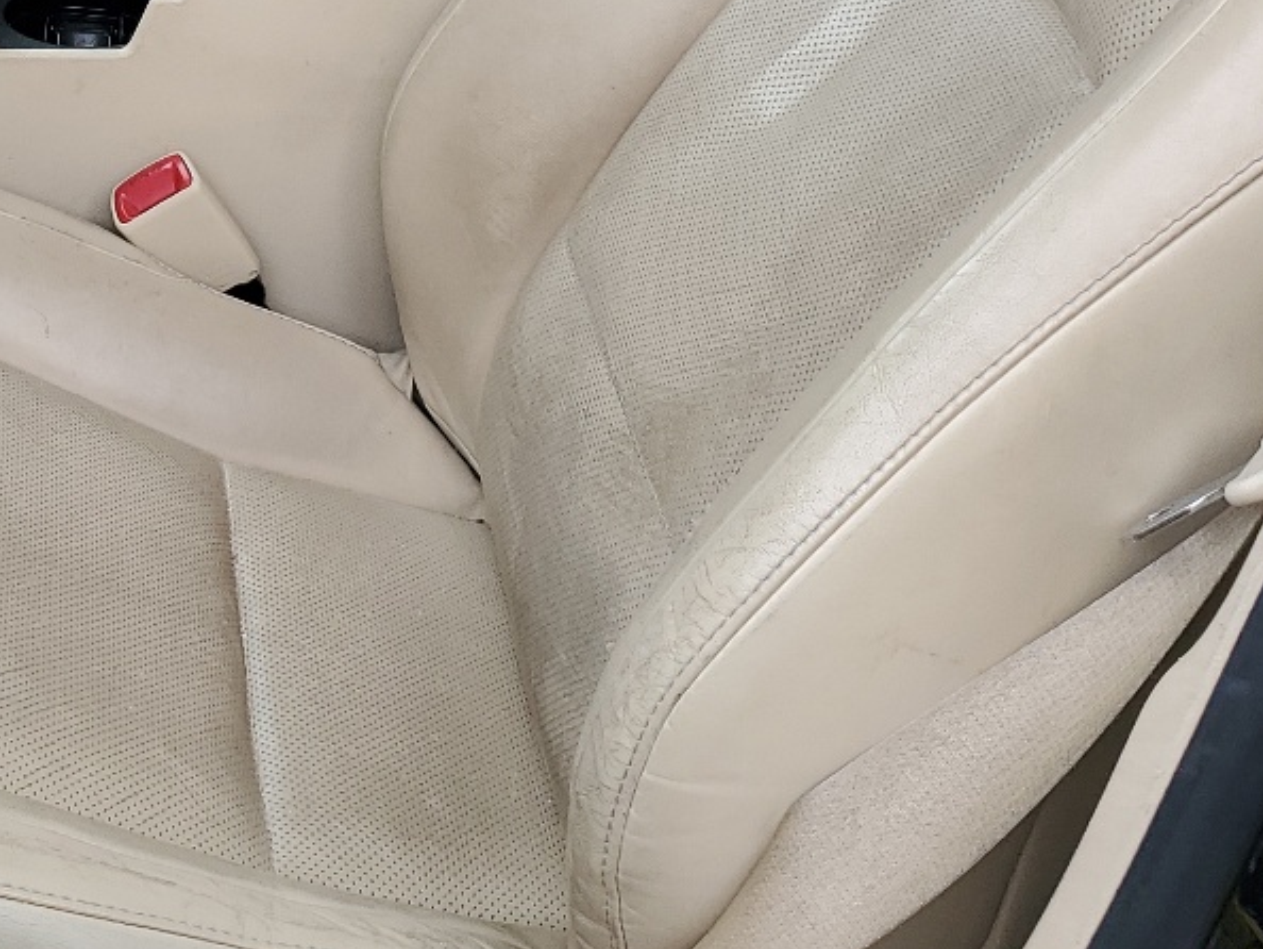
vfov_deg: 20.3
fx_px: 2555
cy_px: -32
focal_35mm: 70
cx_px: -34
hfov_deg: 26.2
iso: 50
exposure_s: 1/323
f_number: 1.5
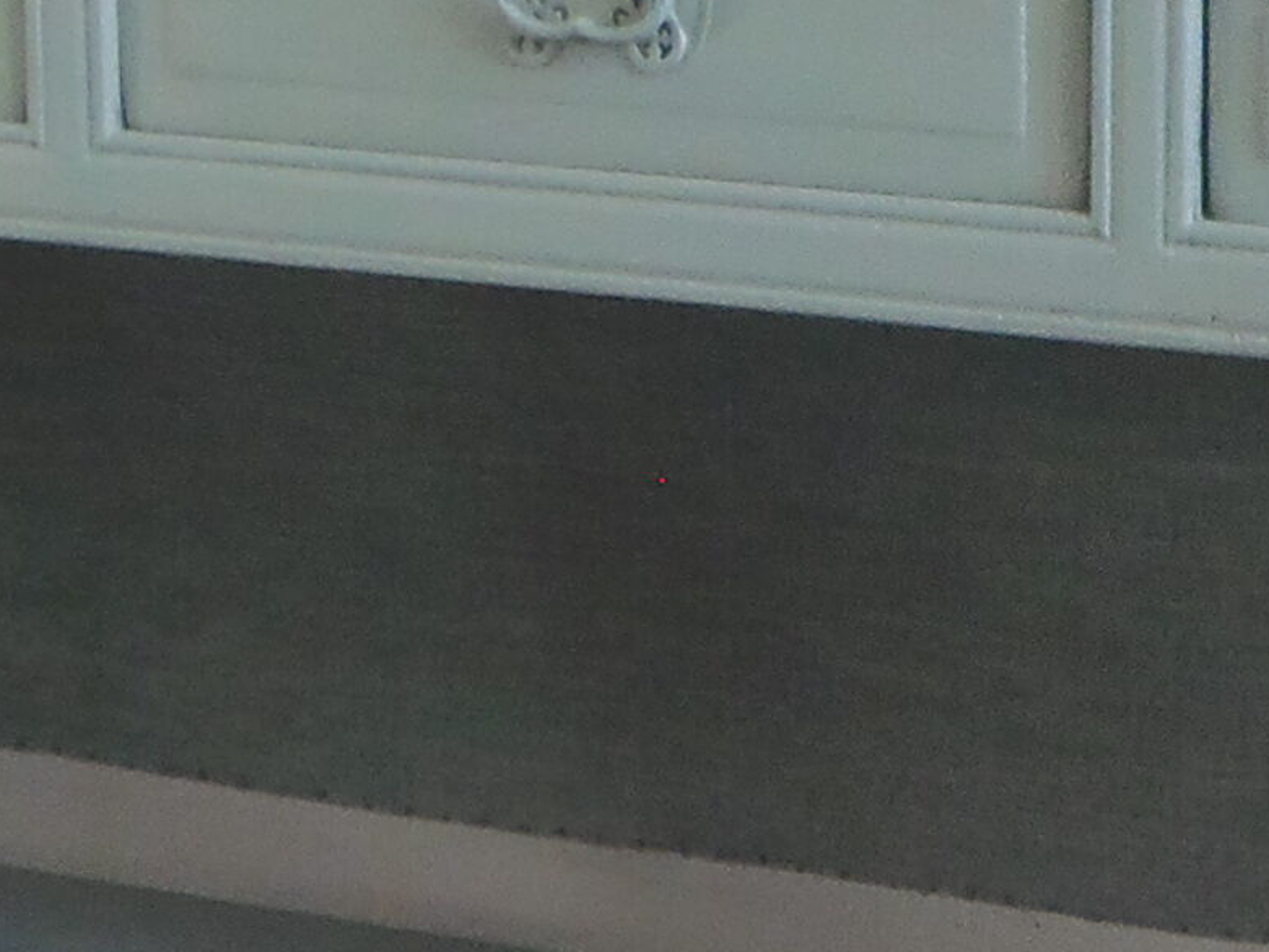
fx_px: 4839
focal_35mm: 132
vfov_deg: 11.2
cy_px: 418
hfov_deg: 14.8
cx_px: 1188
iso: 200
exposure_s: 1/30
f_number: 2.9
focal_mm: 4.3
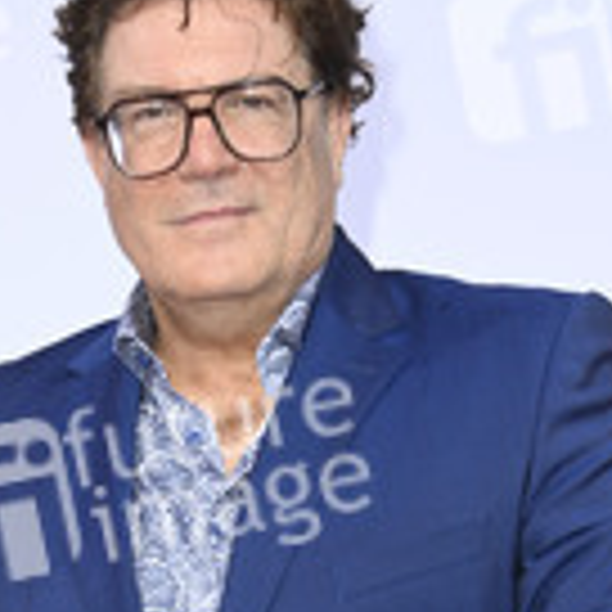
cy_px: 711
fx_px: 3400
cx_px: 270
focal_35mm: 170
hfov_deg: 10.3
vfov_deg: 10.1
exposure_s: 1/200
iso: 800
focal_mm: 68
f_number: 5.6
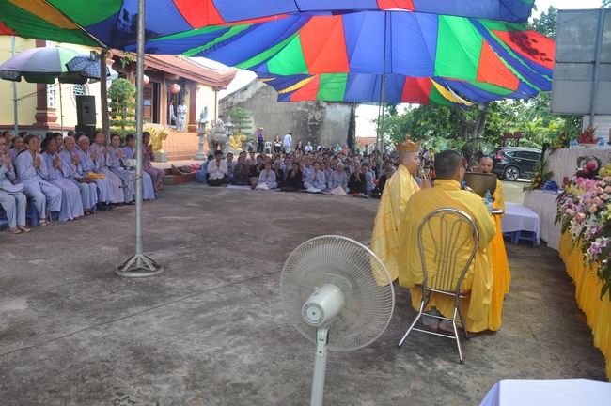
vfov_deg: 47.8
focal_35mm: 27
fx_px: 458
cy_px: 203
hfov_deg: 67.4
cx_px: 306
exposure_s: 1/160
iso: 400
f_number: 6.3
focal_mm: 18
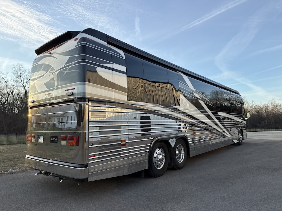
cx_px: 141
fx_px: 196
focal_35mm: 24
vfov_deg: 56.8
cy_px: 106
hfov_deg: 71.6
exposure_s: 1/1361
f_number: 1.78
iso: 80
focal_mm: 6.76
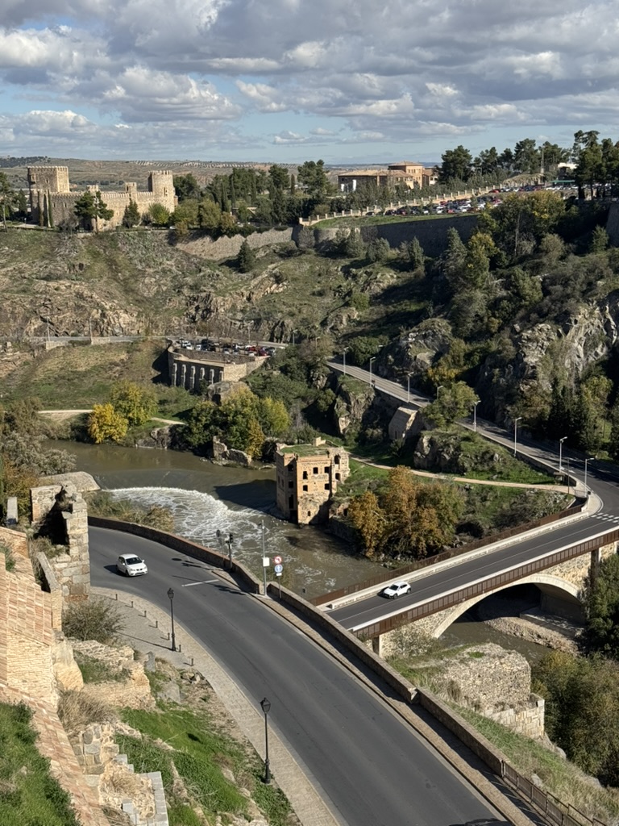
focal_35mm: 48
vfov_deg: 39.7
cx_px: 310
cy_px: 413
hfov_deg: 30.3
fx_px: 1144
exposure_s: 1/4310
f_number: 1.78
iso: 64
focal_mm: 6.76
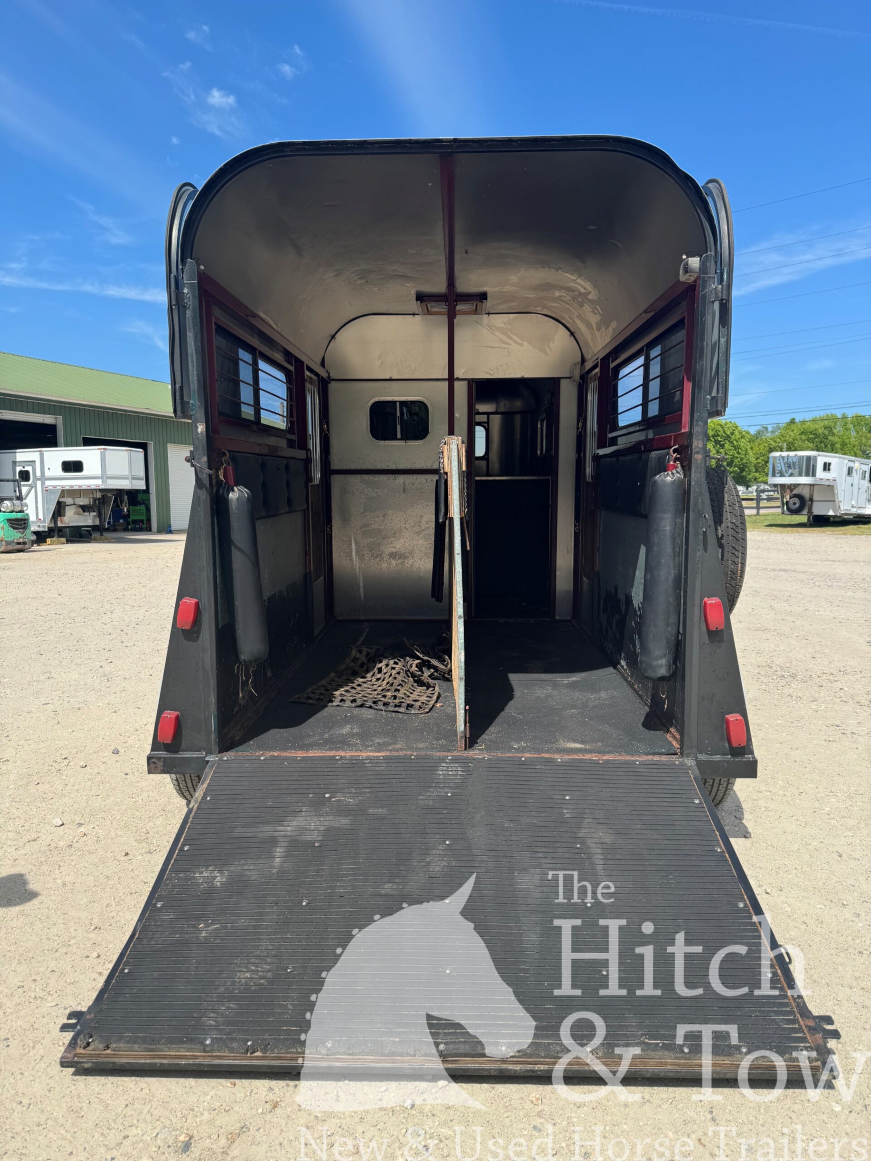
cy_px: 580
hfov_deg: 56.8
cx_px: 436
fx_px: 805
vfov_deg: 71.6
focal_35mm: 24
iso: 80
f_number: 1.78
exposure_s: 1/2506
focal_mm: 6.76
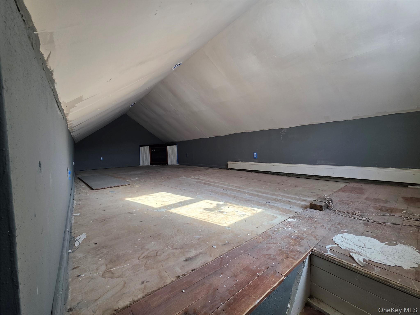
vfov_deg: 89.9
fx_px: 158
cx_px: 210
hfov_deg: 106.2
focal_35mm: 13
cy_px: 158
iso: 100
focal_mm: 2.2
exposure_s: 1/120
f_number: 1.9
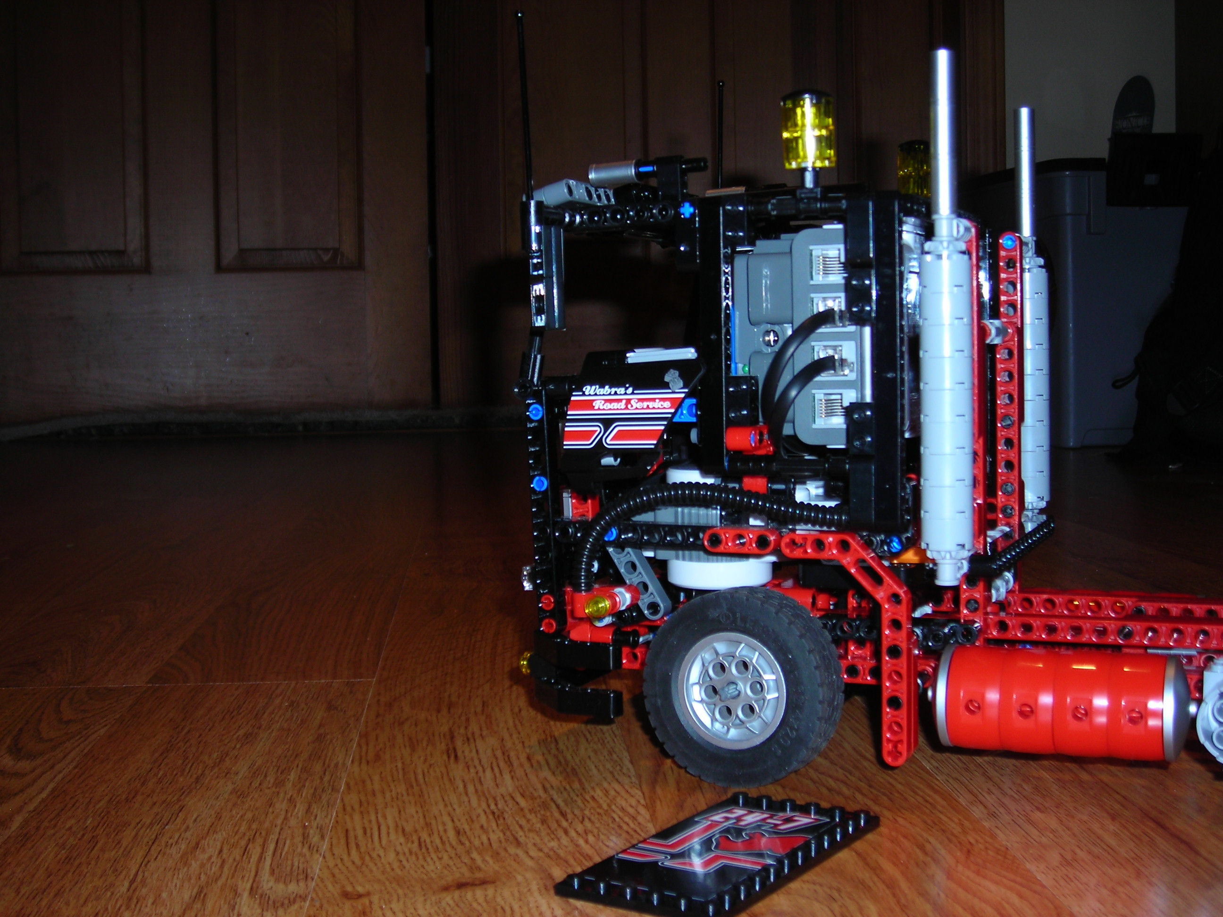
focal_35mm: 47
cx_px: 612
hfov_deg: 40.4
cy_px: 458
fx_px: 1661
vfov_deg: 30.9
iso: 50
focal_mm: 7.8
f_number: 3.4
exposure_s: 1/60.1
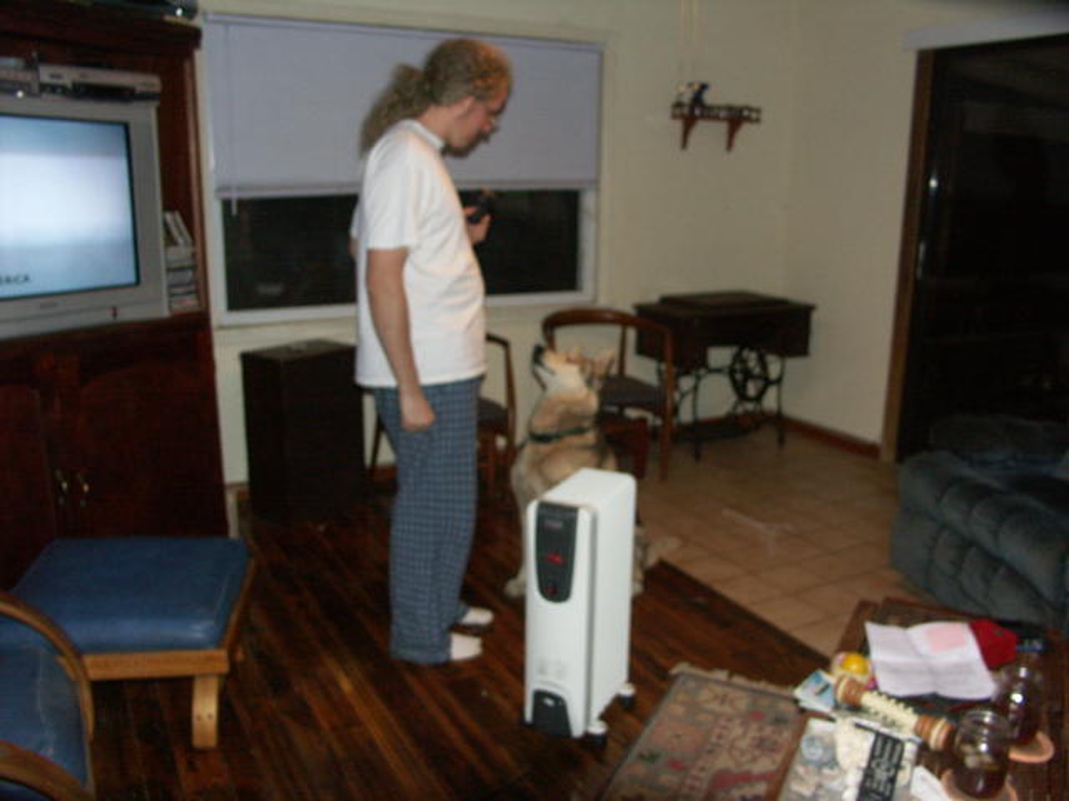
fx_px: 896
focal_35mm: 29
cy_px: 400
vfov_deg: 48.2
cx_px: 534
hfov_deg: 61.7
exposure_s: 1/50
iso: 200
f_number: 2.8
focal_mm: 7.55
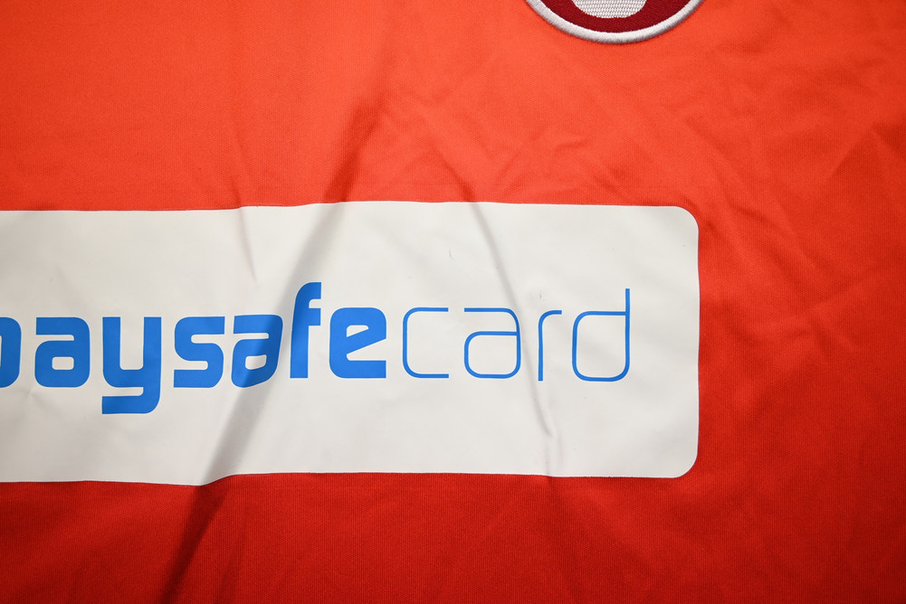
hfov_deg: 57.9
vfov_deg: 40.6
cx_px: 453
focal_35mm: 32
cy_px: 302
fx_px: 818
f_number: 5.6
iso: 200
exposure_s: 1/125
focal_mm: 32.5
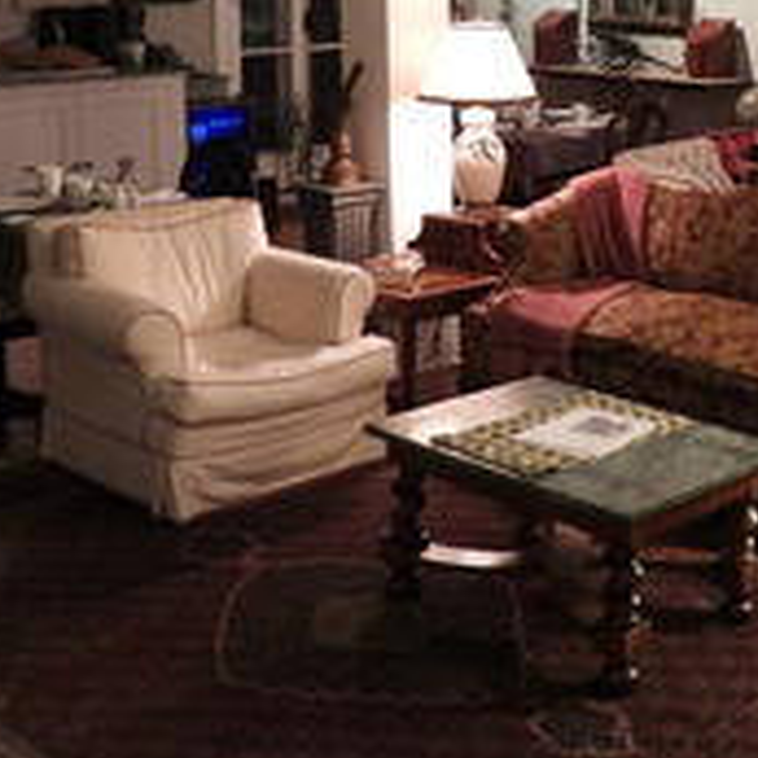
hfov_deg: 30.1
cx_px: 635
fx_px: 1363
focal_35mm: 55
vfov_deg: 30.2
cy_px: 129
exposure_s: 1/8
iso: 800
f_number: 2.8
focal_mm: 4.3
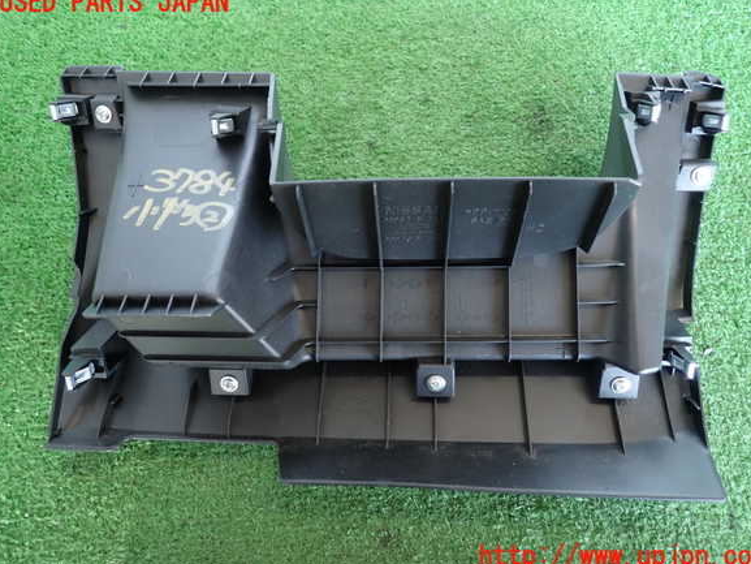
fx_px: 564
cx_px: 383
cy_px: 280
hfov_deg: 67.3
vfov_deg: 53.1
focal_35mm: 26
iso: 200
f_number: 2
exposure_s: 1/50
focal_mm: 4.5
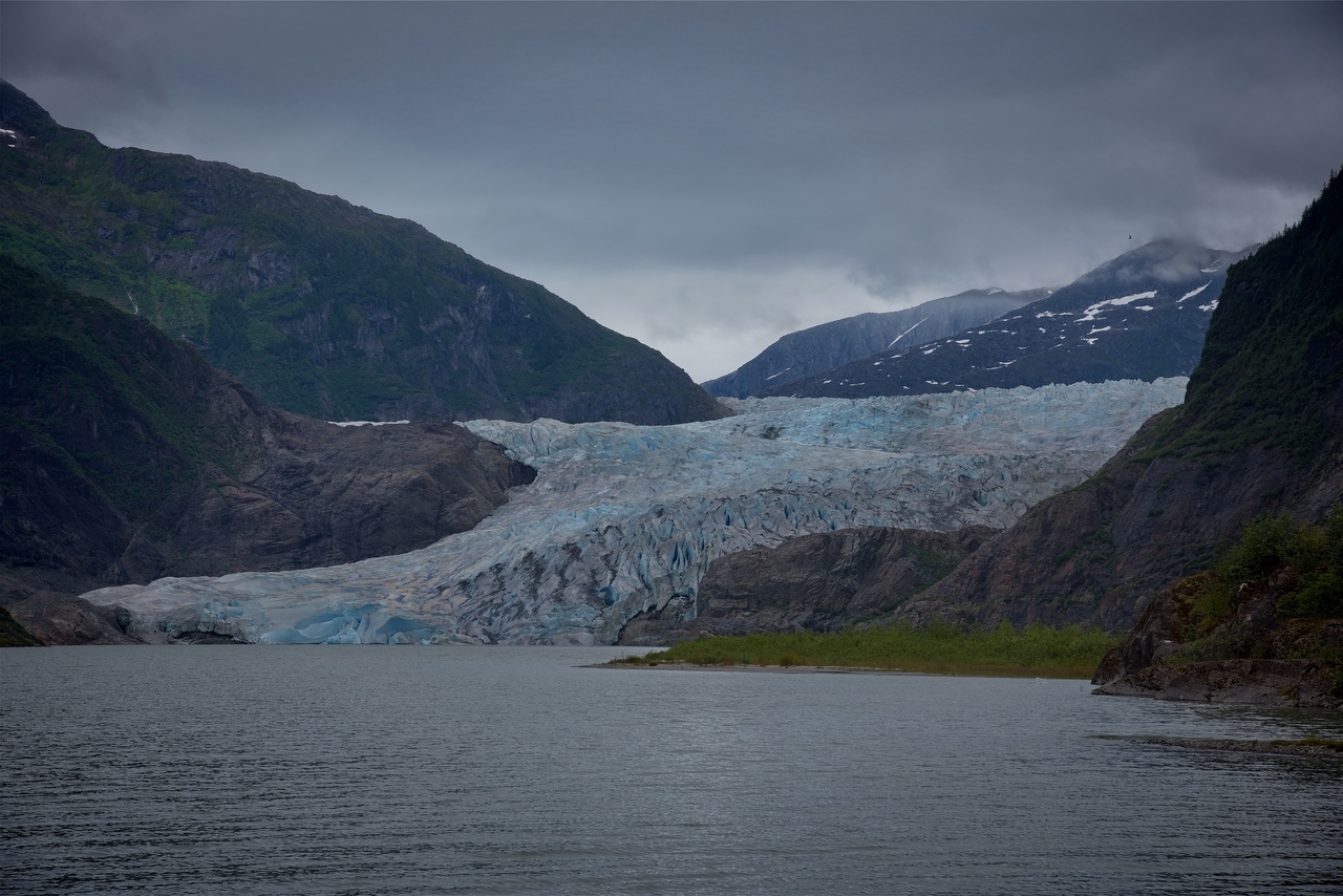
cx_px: 672
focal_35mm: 75
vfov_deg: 18.2
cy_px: 448
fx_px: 2798
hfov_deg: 27.0
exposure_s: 1/400
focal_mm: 75
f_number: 10
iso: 100
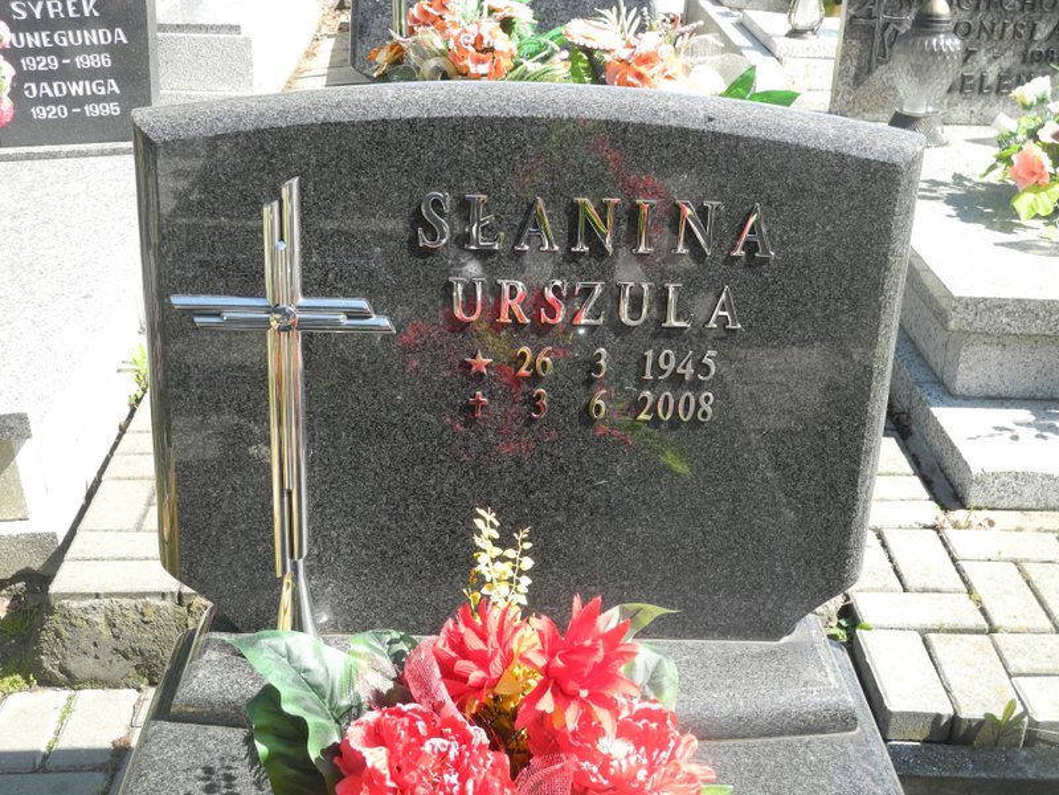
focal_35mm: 50
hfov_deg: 38.2
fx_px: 1530
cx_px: 530
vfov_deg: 29.1
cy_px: 398
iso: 100
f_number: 3.5
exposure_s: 1/320
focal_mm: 10.7
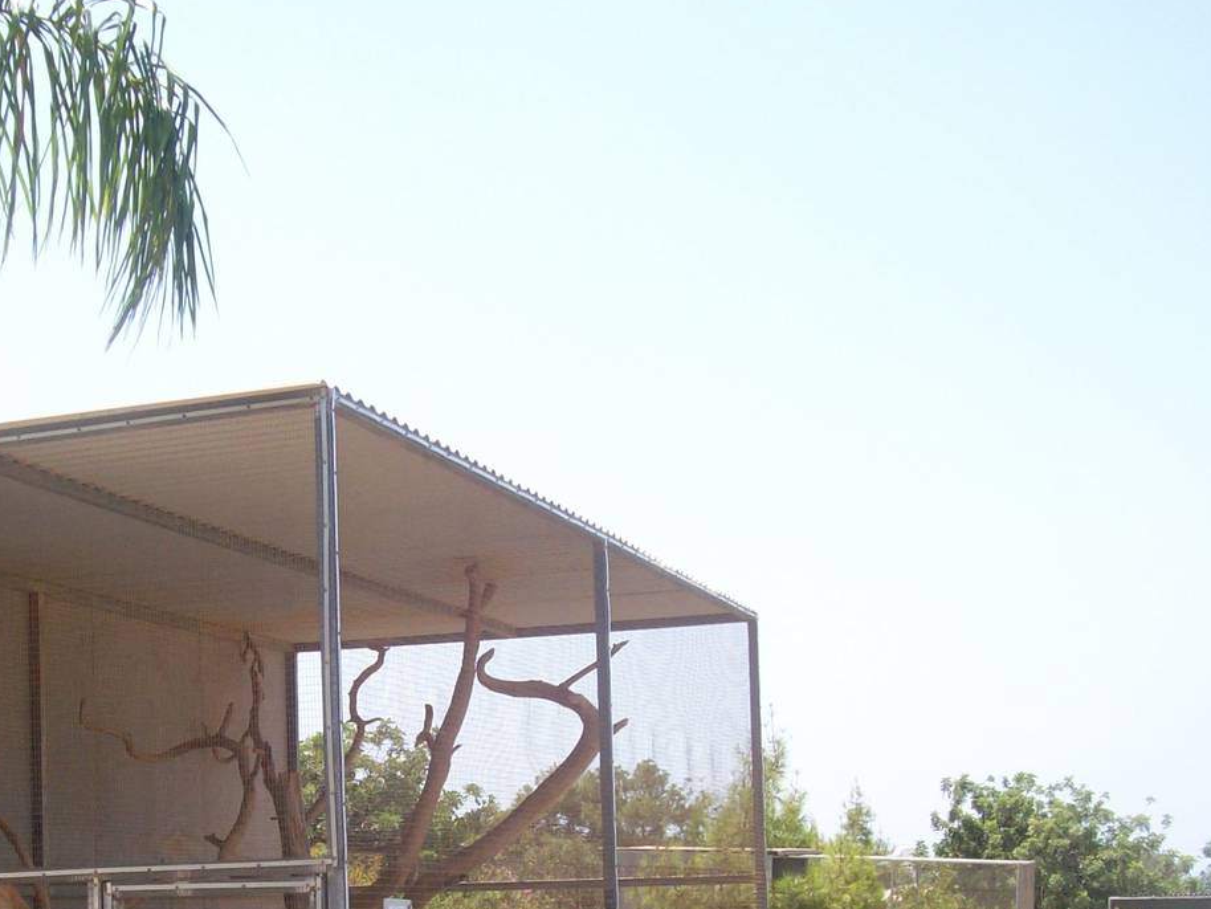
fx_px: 2205
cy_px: 737
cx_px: 390
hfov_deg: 30.5
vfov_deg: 22.9
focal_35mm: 63
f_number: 4.8
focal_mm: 6
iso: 80
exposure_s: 1/321
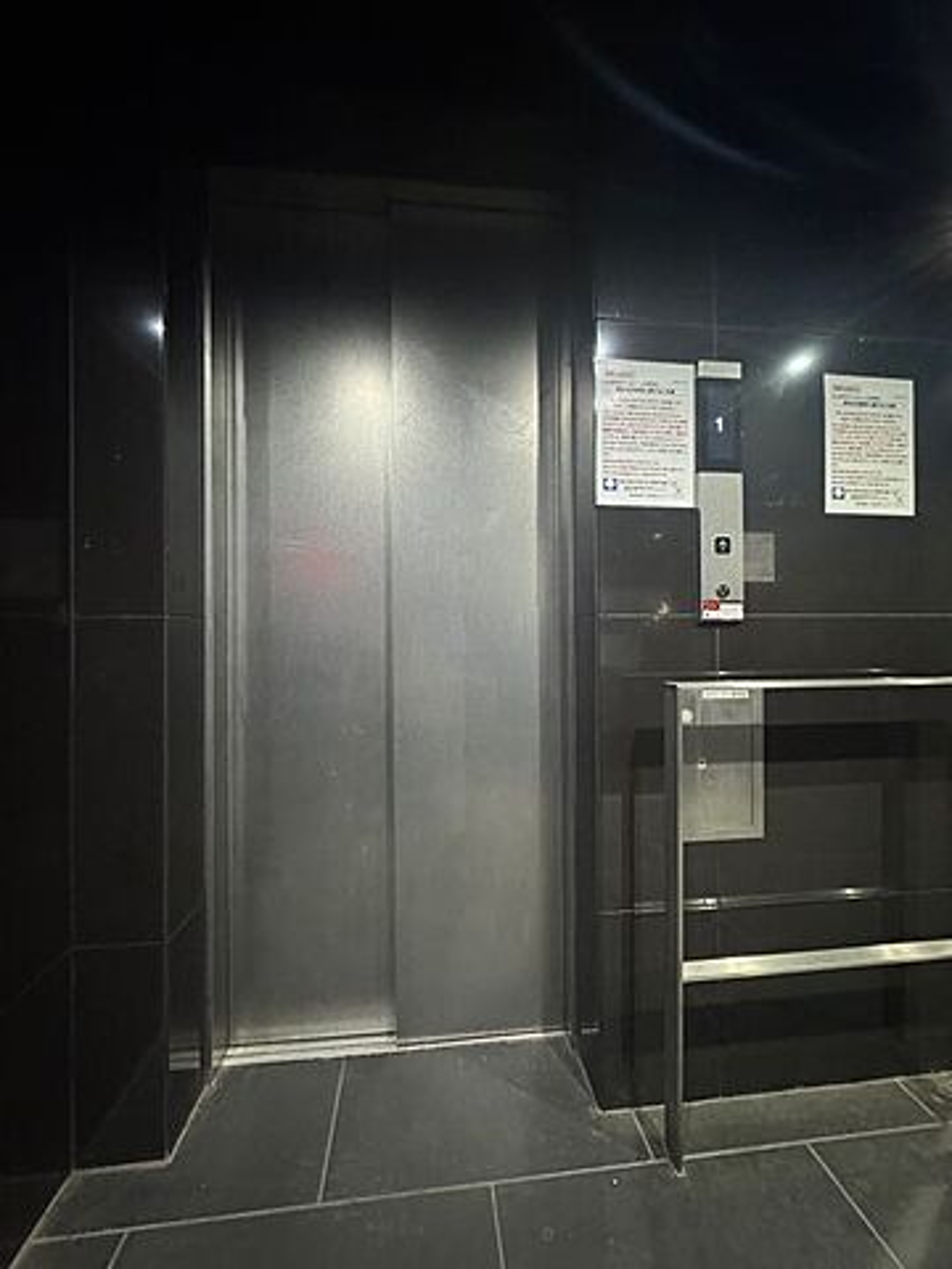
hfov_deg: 85.7
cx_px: 476
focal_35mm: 14
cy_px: 634
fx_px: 513
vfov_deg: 102.1
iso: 1000
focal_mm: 2.22
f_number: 2.2
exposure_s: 1/33
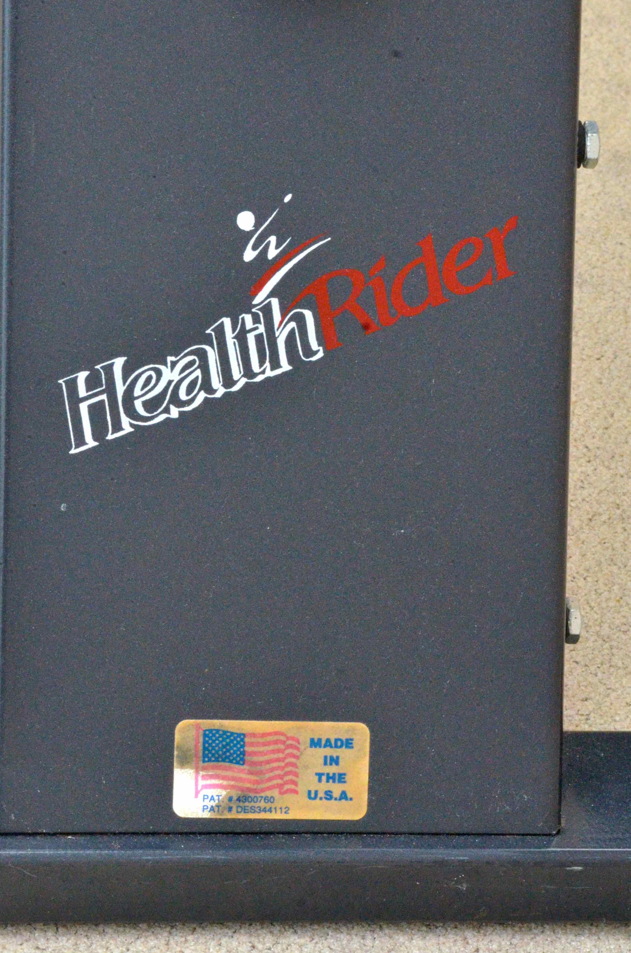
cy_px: 307
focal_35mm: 179
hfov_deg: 7.6
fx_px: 4719
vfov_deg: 11.5
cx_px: 238
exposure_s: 1/200
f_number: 20
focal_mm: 85
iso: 4000
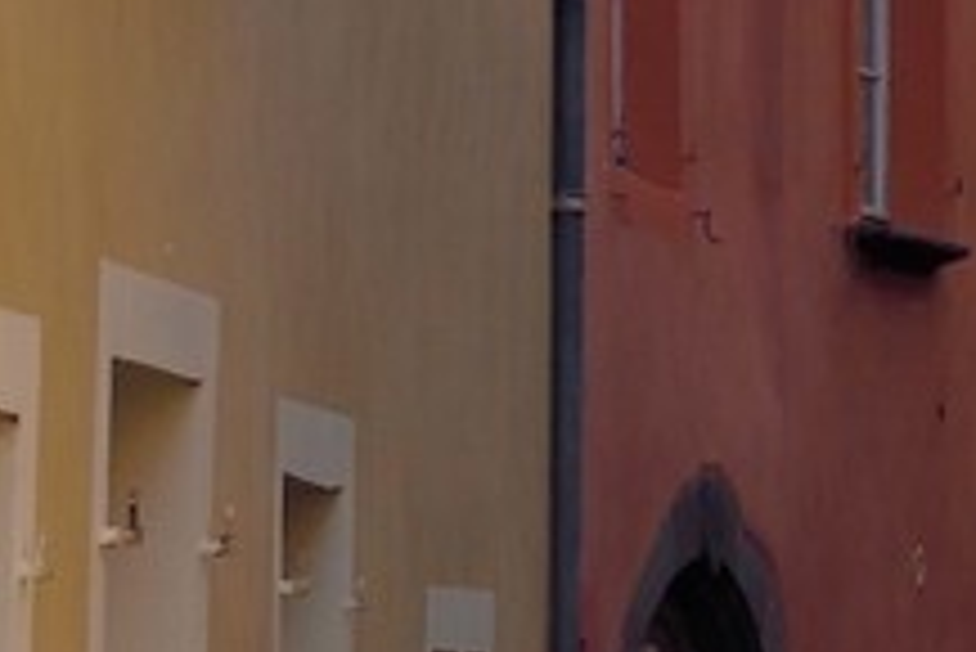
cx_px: 3301
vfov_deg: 5.2
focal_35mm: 265
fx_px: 7189
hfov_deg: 6.7
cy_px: 481
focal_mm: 36
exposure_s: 1/200
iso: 400
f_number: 8
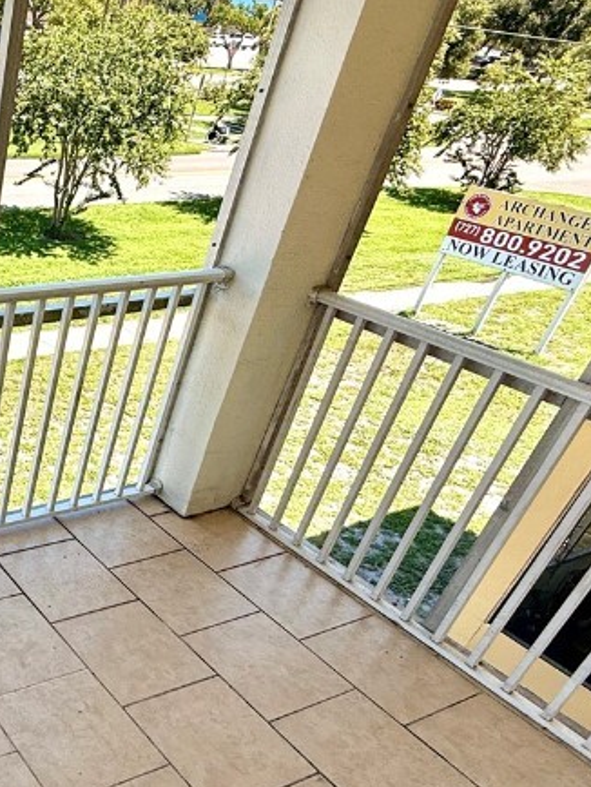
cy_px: 490
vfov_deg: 54.7
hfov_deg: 34.1
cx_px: -127
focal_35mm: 33
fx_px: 750
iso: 50
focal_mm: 2.22
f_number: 2.2
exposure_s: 1/1145
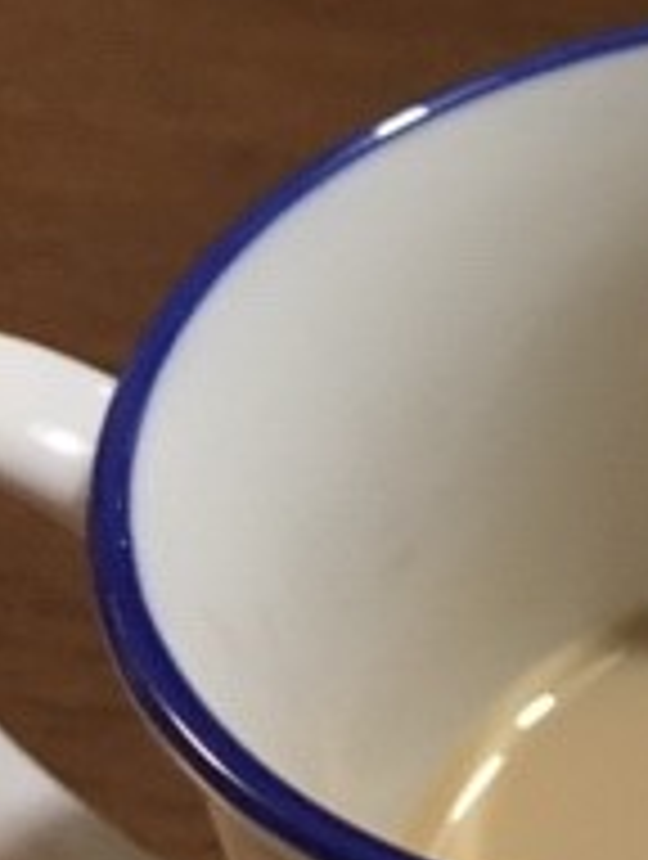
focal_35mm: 97
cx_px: 1071
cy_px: 387
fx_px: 2413
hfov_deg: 14.0
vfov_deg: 20.2
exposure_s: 1/20
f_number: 2.2
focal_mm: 4.15
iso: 250
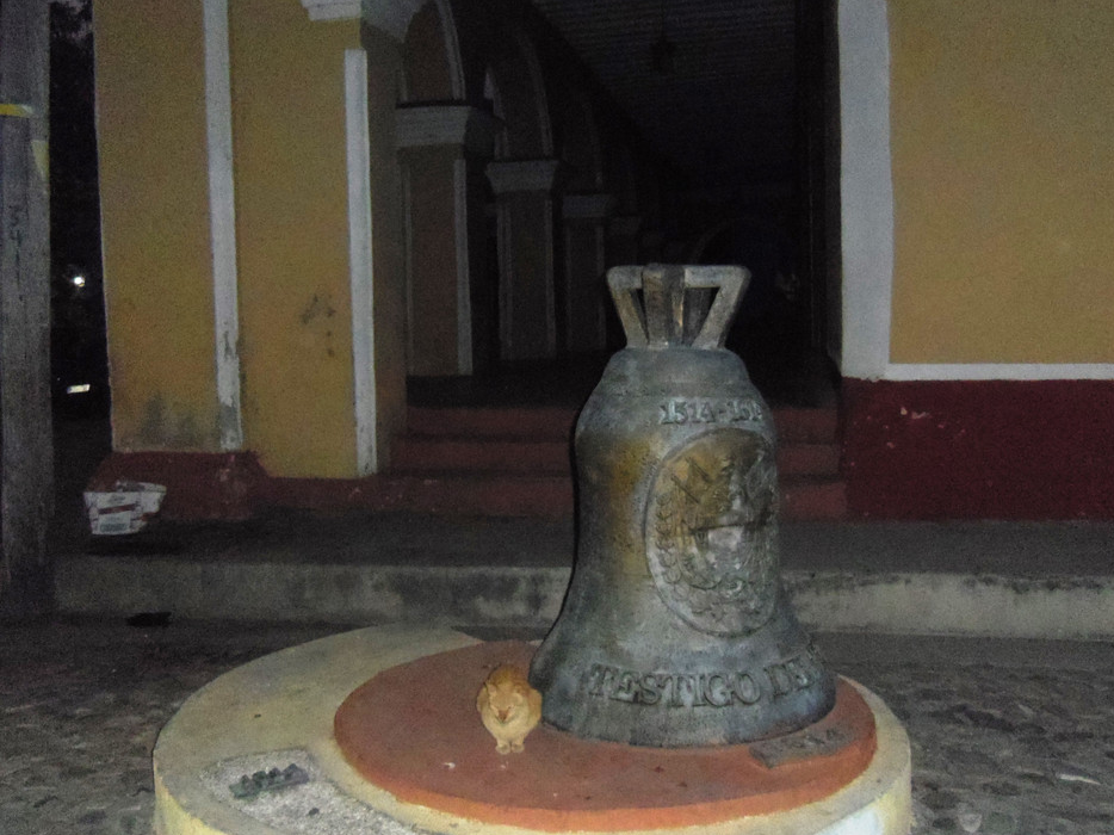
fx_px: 1030
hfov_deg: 56.8
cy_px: 371
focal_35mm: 32
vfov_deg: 44.1
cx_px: 570
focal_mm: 5
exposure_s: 1/40
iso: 800
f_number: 3.9
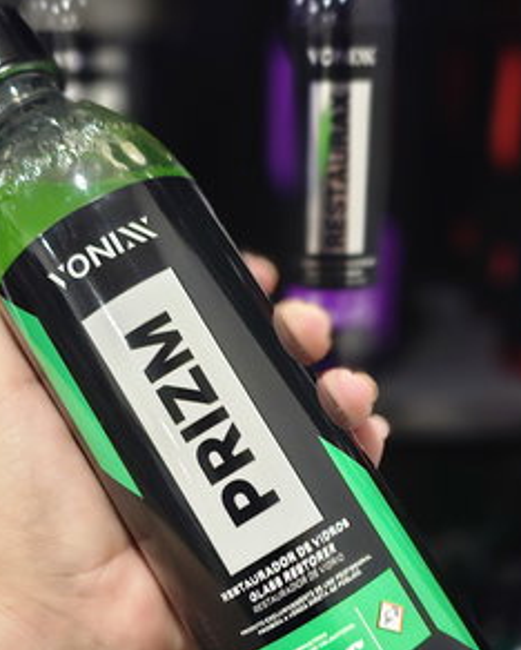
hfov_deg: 36.4
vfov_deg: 44.1
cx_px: 216
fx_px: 789
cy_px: 431
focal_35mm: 41
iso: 1250
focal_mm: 6.3
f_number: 1.7
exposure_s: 1/16.7
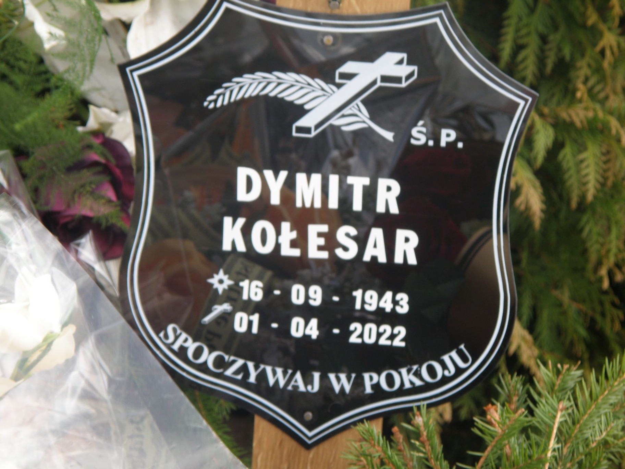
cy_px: 234
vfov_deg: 9.4
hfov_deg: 12.5
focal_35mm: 158
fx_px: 2853
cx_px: 312
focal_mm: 28.03
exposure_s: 1/160
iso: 64
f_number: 4.3
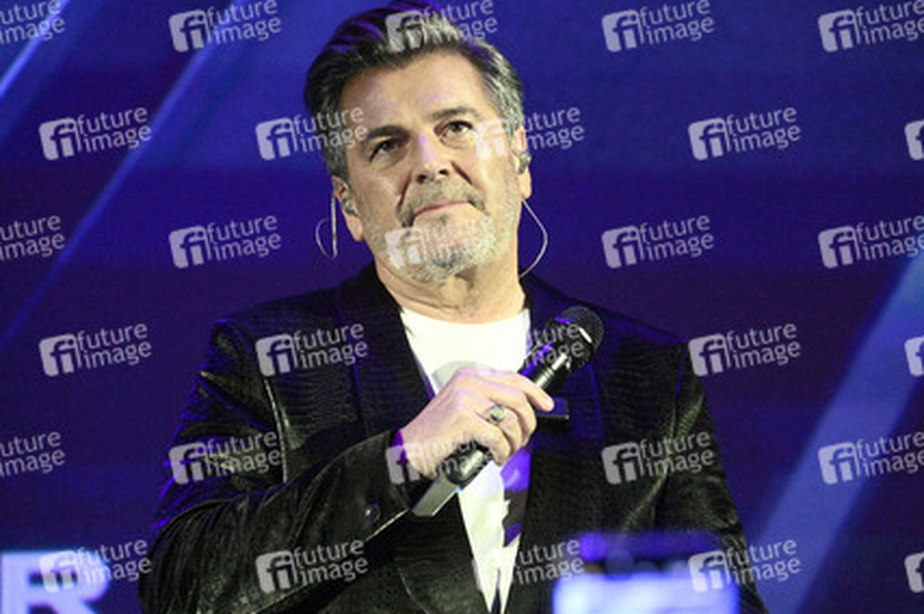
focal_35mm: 169
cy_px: 296
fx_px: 4334
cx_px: 471
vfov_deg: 8.1
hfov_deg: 12.2
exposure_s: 1/250
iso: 32000
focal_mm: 160
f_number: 5.6
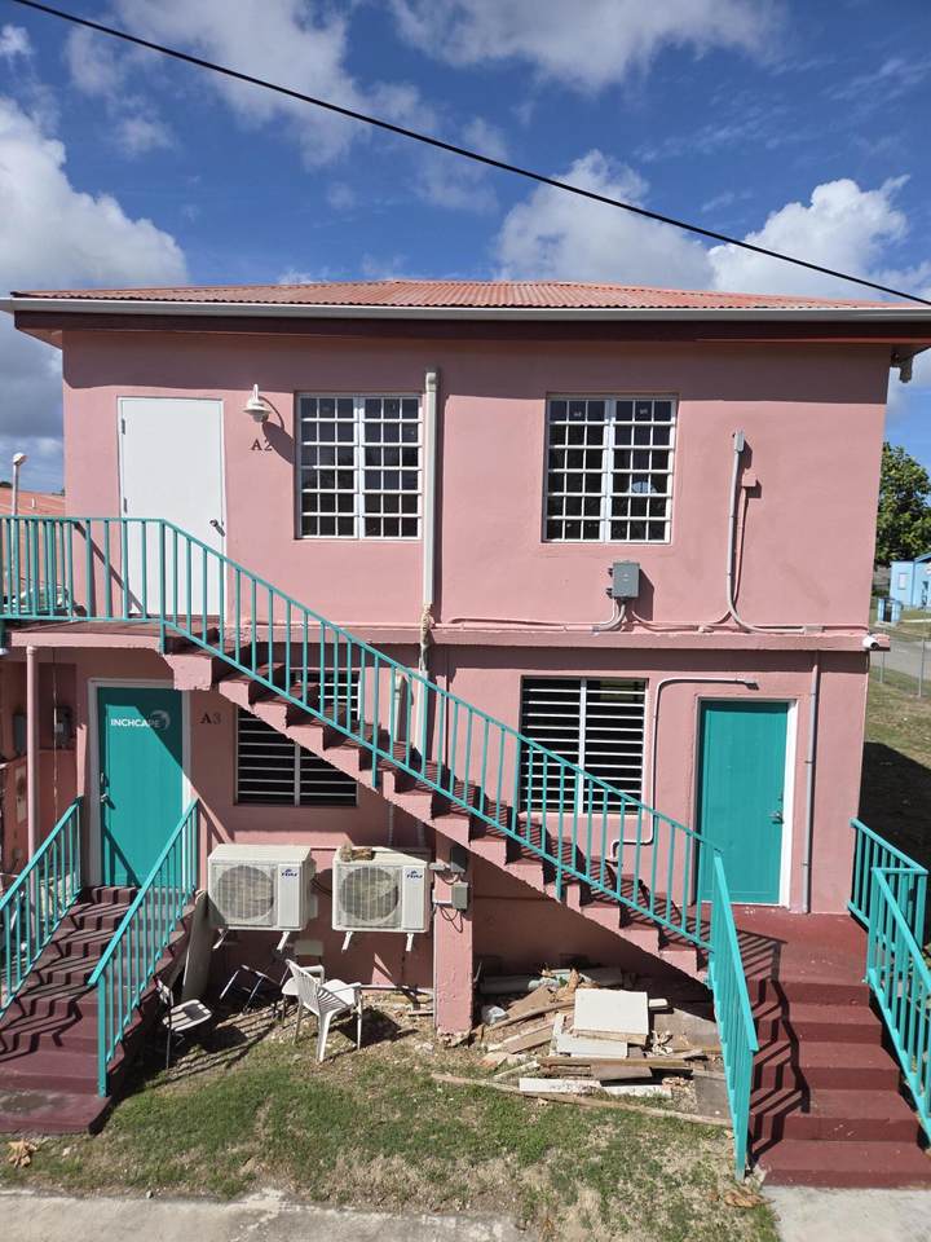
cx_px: 466
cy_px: 621
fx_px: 825
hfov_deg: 58.9
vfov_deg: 73.9
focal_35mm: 23
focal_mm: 5.4
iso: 25
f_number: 1.8
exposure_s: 1/2537
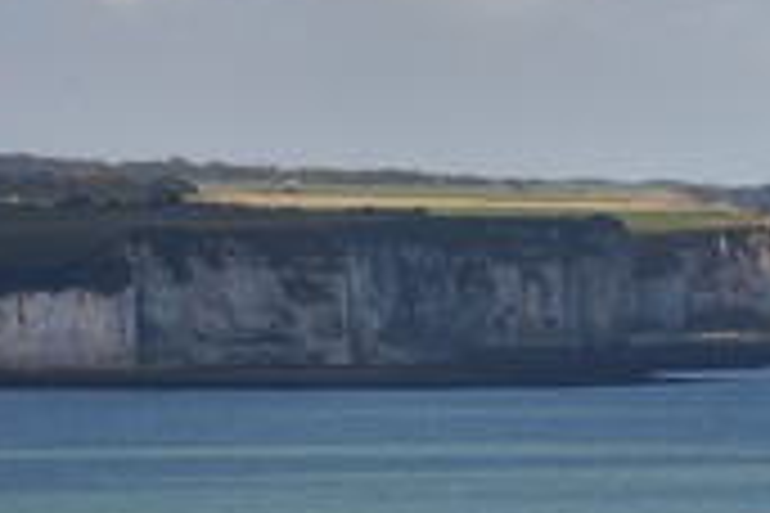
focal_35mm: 490
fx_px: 10480
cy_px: 382
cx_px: 820
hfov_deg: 4.2
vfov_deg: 2.8
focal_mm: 200
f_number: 13
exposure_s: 1/250
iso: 200
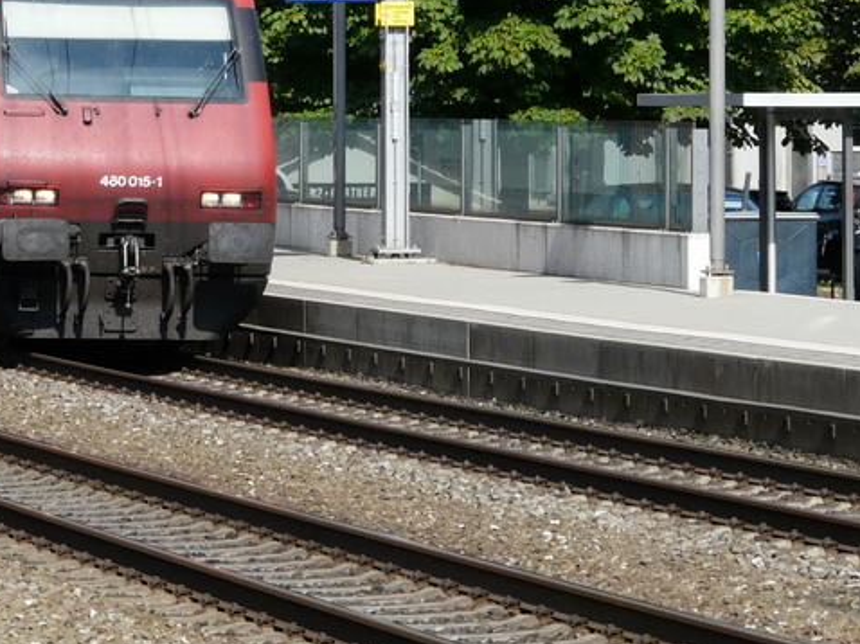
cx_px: -18
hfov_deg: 7.3
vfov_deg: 5.5
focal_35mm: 270
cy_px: 121
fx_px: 6705
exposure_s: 1/320
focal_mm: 21.1
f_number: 5.6
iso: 100
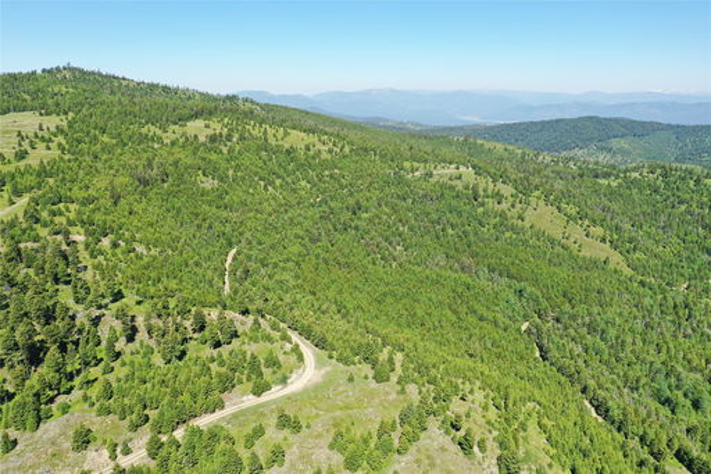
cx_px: 356
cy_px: 237
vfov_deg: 46.4
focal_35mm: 28
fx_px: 553
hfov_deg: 65.5
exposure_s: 1/320
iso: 100
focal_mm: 10.26
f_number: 5
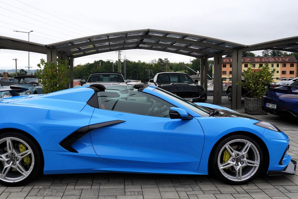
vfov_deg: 40.0
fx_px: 273
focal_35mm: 33
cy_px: 91
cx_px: 129
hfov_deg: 57.0
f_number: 5.6
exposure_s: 1/125
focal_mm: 28
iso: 100
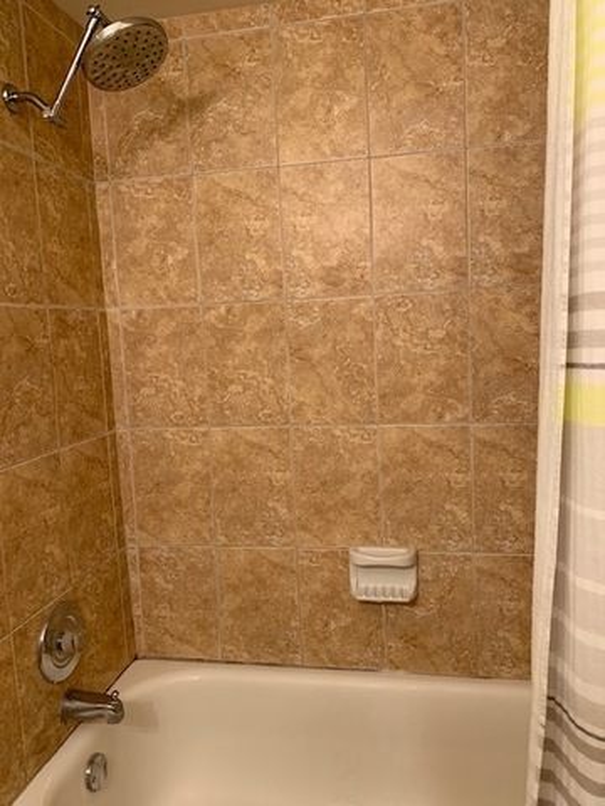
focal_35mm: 26
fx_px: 606
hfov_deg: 53.1
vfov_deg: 67.3
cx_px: 302
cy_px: 403
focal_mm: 4.25
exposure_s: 1/60
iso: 125
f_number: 1.8
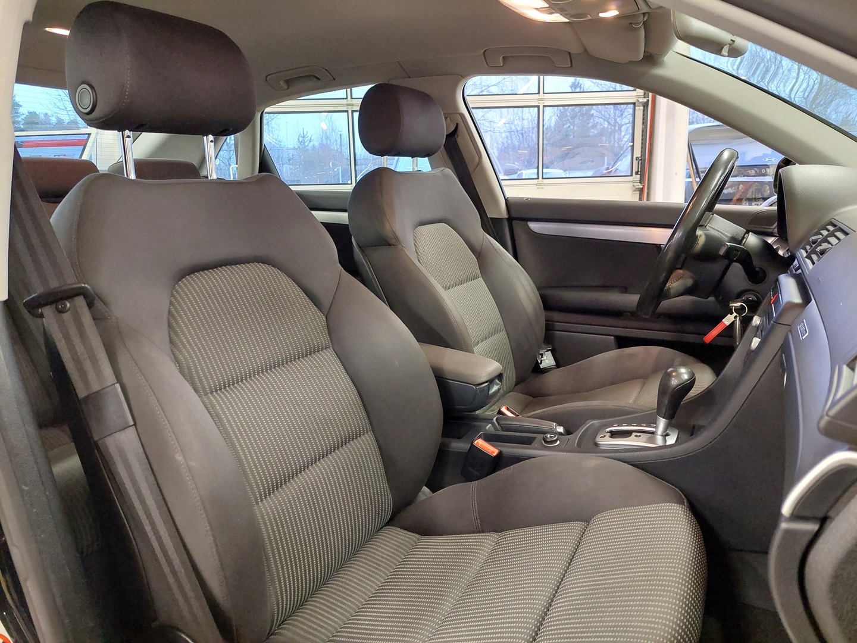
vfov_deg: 54.9
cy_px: 322
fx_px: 619
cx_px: 428
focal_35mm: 25
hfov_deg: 69.4
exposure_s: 1/25
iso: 500
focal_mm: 5.23
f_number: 1.8
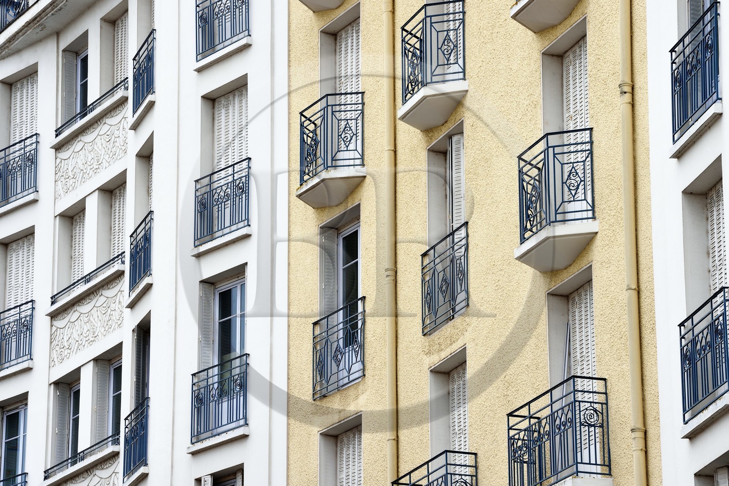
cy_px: 243
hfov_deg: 15.2
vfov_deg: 10.2
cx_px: 364
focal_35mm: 135
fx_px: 2733
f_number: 8
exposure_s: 1/250
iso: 200
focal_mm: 135
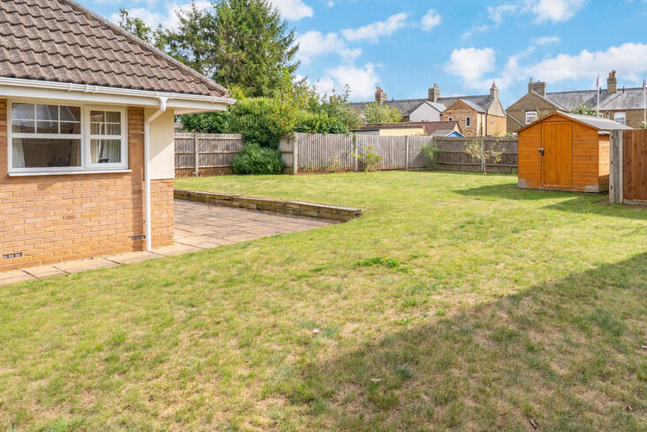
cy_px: 155
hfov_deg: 67.7
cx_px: 425
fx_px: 467
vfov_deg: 49.0
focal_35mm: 26
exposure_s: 1/100
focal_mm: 19
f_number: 8
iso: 320
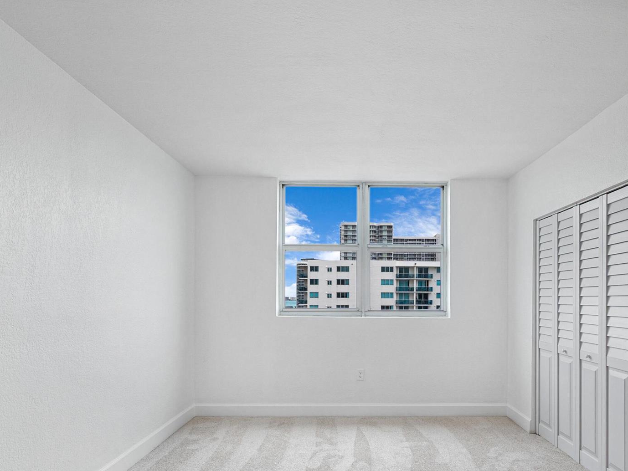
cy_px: 303
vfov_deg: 64.7
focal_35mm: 20
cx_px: 348
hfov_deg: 81.4
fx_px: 363
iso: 100
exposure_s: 1/60
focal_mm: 7
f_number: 5.6
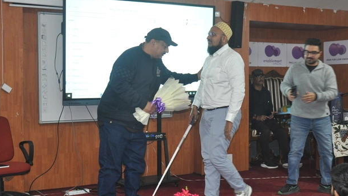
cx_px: 196
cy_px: 92
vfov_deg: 18.5
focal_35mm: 65
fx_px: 600
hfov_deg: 32.3
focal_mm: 34
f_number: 4
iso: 800
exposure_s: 1/60
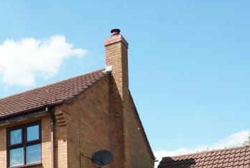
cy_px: 234
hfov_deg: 37.3
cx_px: 65
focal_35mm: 52
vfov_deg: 22.5
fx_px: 362
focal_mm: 12
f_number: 14
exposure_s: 1/1250
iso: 3200
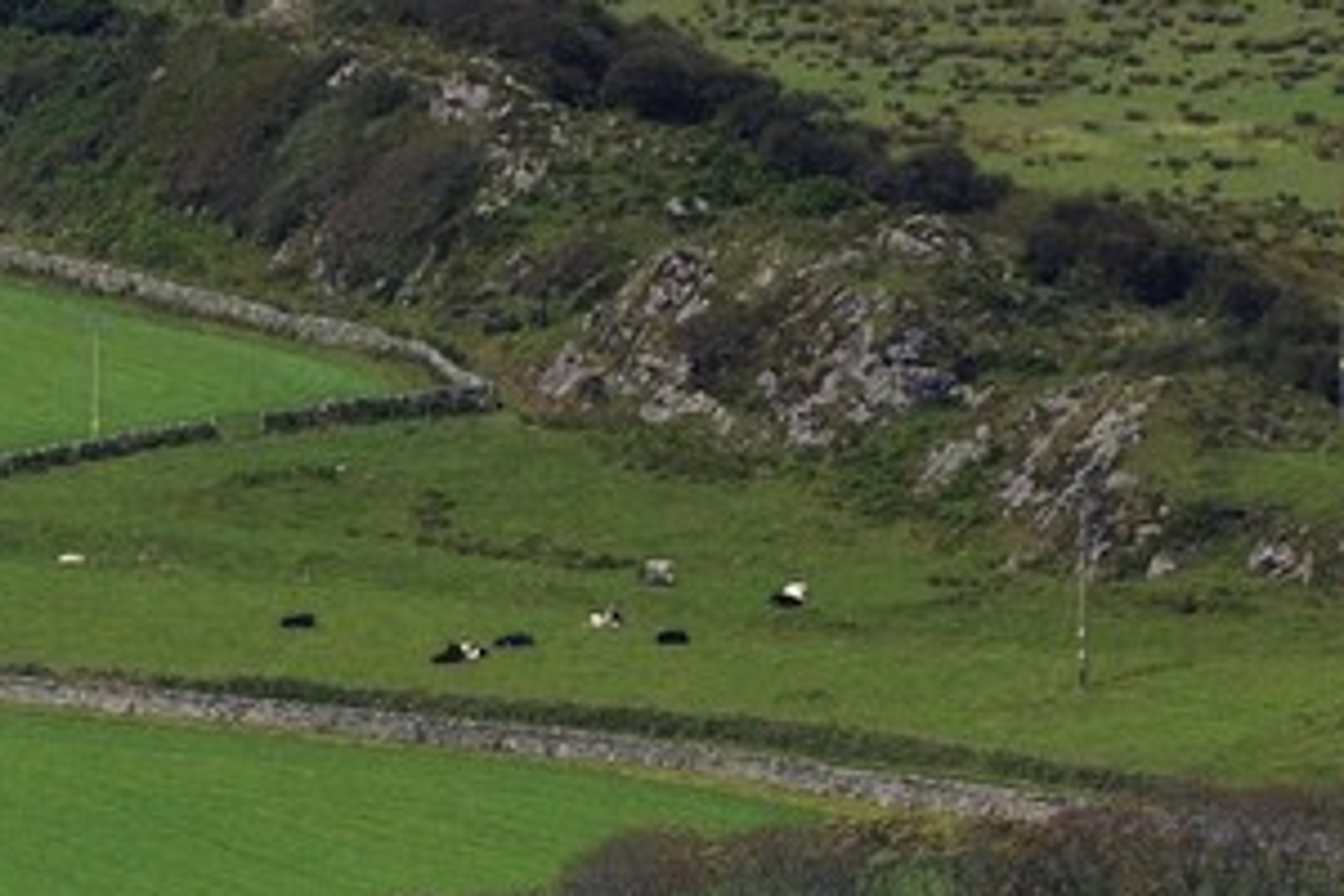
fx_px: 33821
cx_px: -2177
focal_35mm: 906
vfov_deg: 1.5
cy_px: 1725
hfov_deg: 2.3
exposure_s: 1/800
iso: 400
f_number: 11
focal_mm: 170
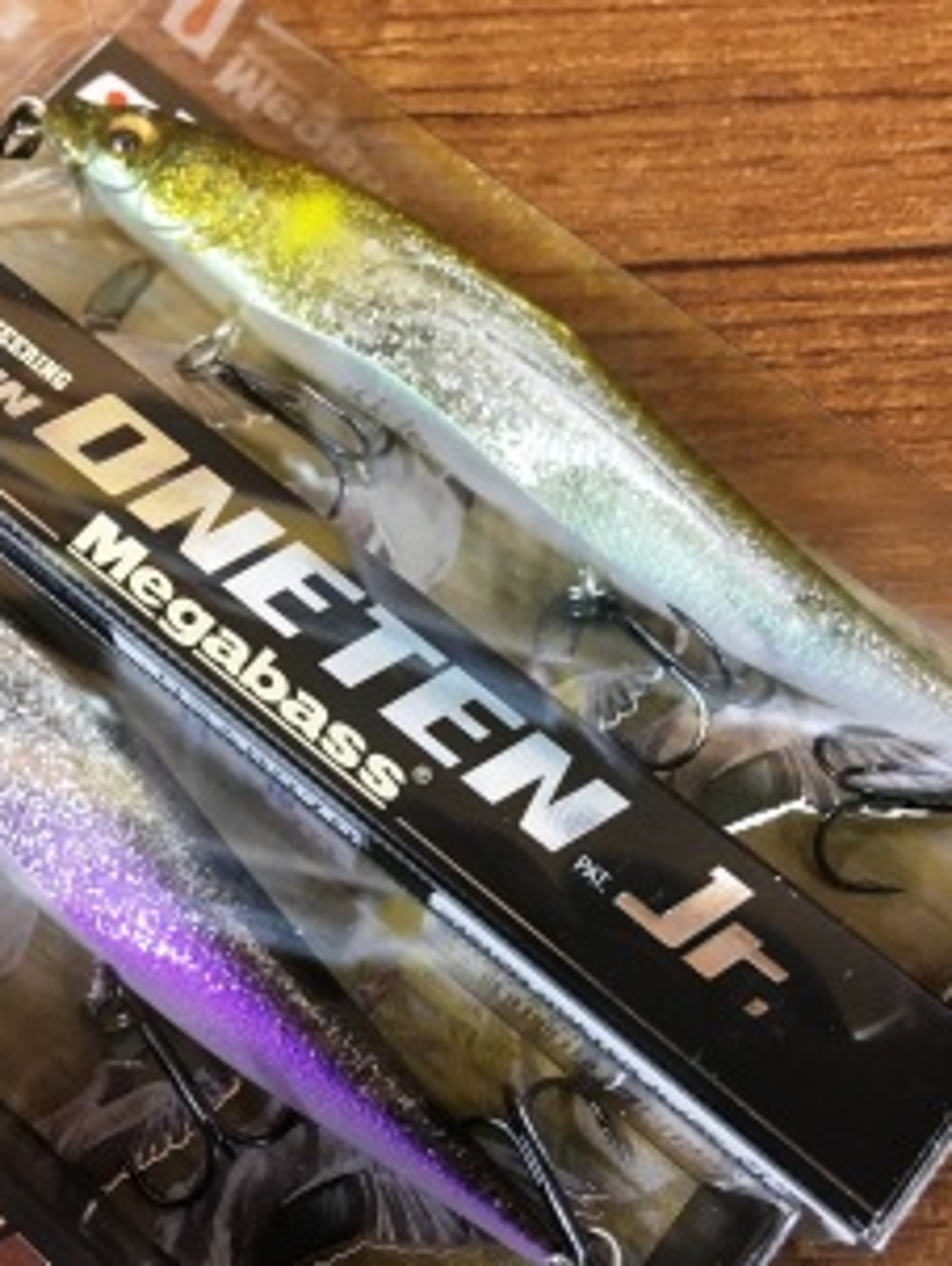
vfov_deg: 43.8
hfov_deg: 33.5
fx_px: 1575
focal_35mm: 43
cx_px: 352
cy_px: 662
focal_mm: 4.15
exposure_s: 1/30
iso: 80
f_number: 2.2
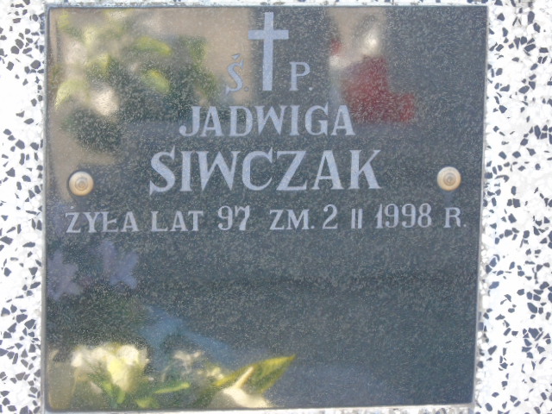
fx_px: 2966
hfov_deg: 10.6
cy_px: 207
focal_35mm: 186
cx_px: 276
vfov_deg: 8.0
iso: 400
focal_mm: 33
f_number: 5
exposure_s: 1/80
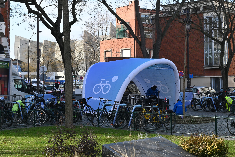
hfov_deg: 27.0
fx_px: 490
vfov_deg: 18.2
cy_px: 78
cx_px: 118
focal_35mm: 75
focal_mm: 50
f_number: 5.6
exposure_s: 1/250
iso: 125
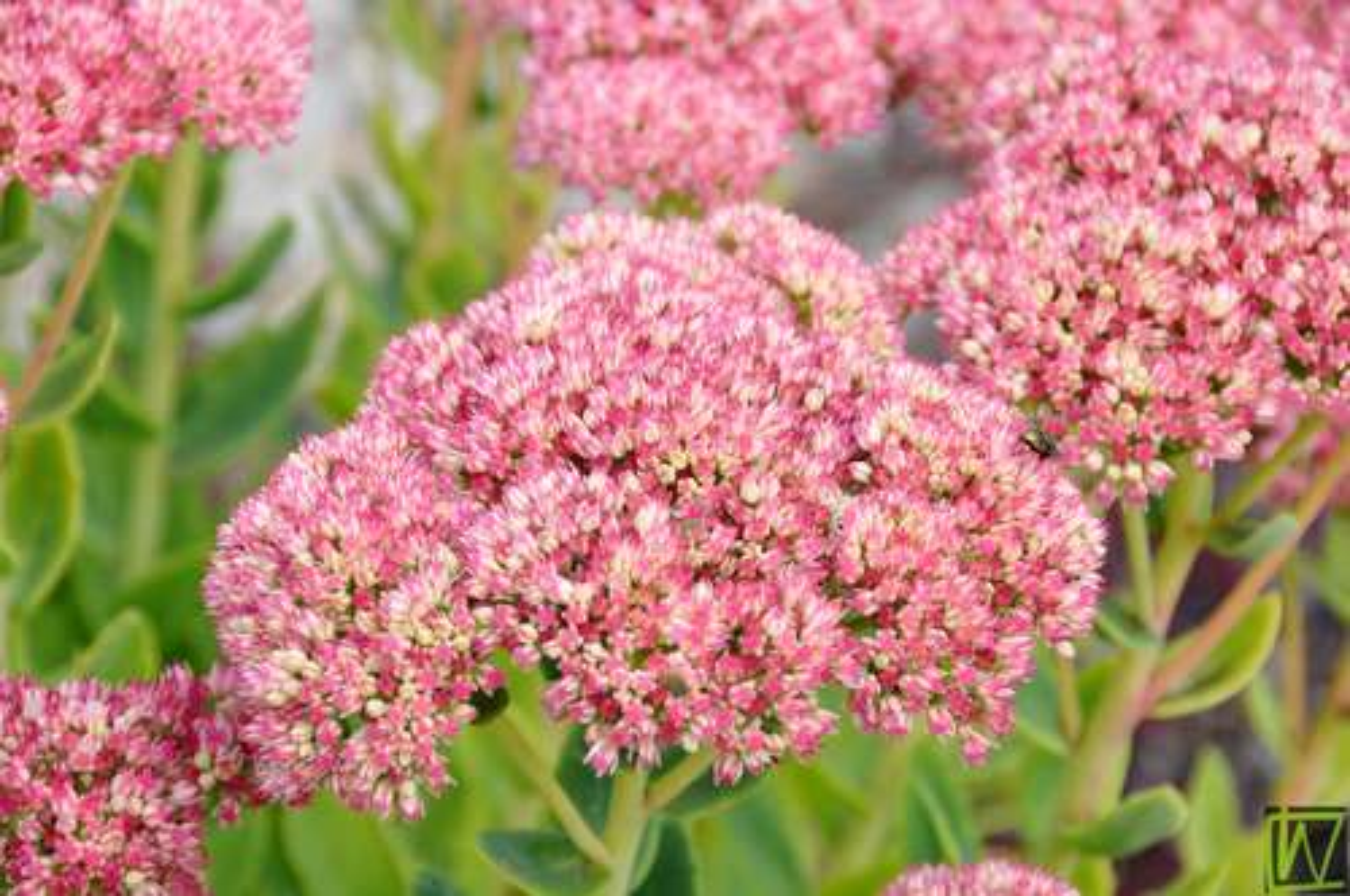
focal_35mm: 225
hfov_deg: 9.2
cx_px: 675
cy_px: 448
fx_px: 8426
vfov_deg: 6.1
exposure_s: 1/250
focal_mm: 150
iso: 400
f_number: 8
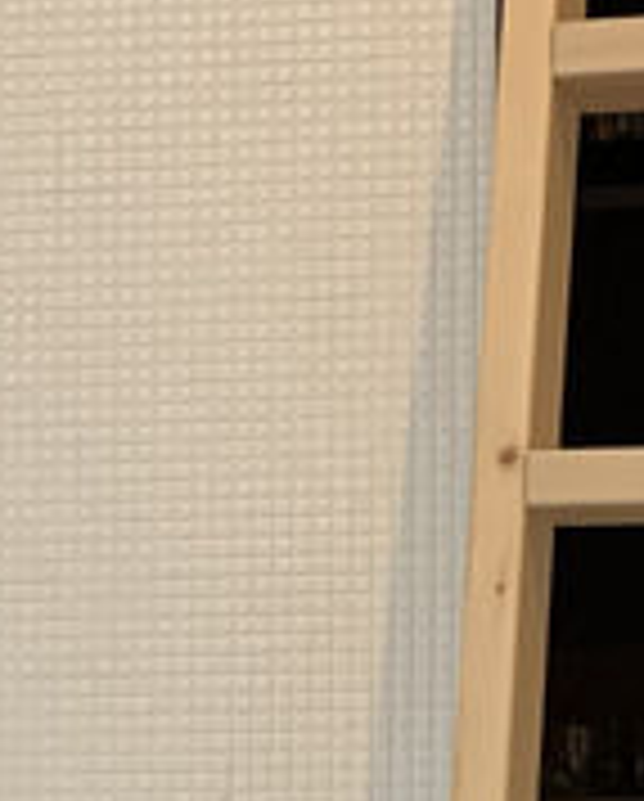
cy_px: 1004
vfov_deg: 11.5
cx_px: -279
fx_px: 3897
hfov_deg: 9.2
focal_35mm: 164
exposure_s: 1/50
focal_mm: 4.25
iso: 125
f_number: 1.8
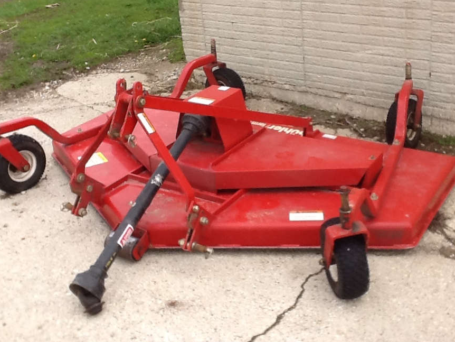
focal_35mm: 49
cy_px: 159
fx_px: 644
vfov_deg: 29.7
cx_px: 252
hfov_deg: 38.9
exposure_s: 1/637
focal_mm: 2.03
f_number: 2.4
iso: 40
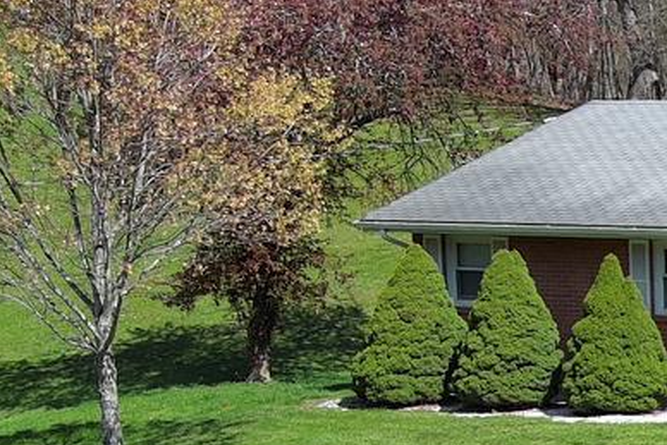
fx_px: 2836
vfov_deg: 8.8
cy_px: 649
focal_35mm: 153
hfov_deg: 12.2
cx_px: 1248
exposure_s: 1/883
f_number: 2.8
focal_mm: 10.57
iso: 100
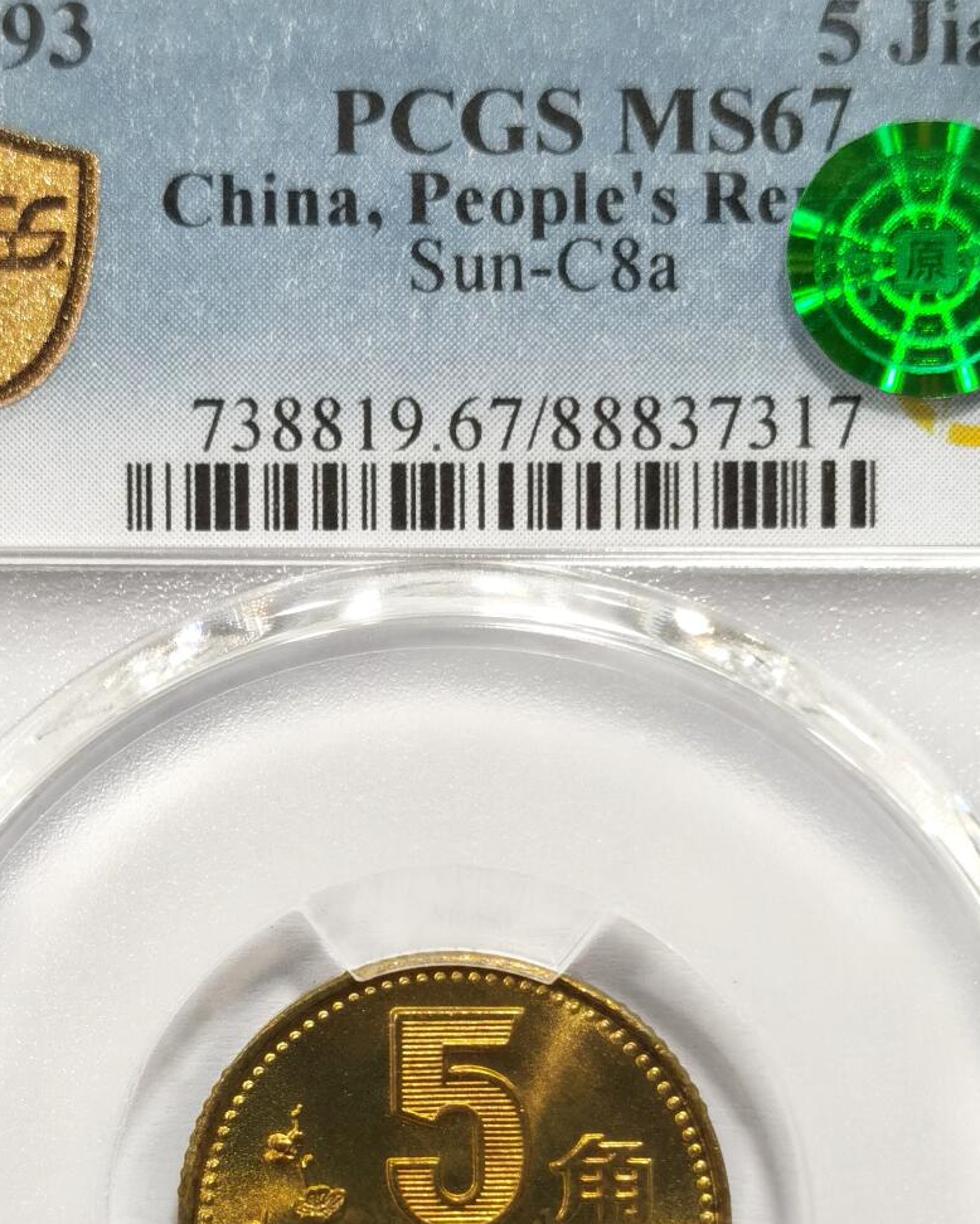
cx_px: 464
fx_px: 3552
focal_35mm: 98
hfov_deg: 15.7
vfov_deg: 19.4
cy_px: 889
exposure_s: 1/100
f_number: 16
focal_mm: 5.56
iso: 160
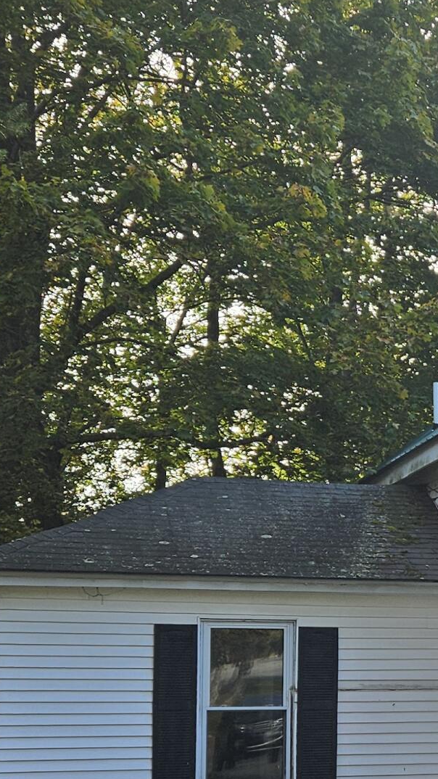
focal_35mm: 70
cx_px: 625
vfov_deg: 29.5
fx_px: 1446
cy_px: 611
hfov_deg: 16.0
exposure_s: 1/629
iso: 25
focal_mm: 5.4
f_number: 1.8
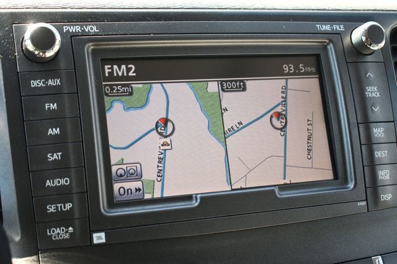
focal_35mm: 57
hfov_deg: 35.1
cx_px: 198
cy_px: 132
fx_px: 628
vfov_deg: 23.8
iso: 720
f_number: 4.8
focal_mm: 38
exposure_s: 1/250
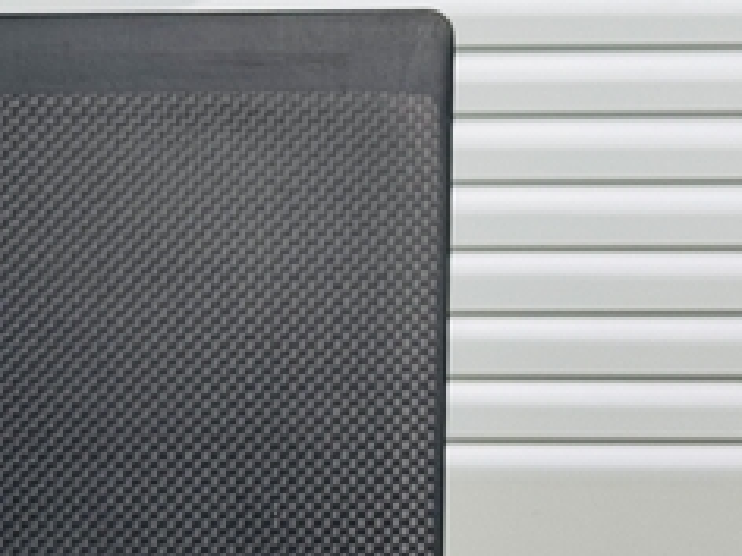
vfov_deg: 9.1
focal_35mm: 163
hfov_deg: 11.6
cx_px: -346
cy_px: 490
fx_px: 3494
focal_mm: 6.76
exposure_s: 1/121
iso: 50
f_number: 1.78
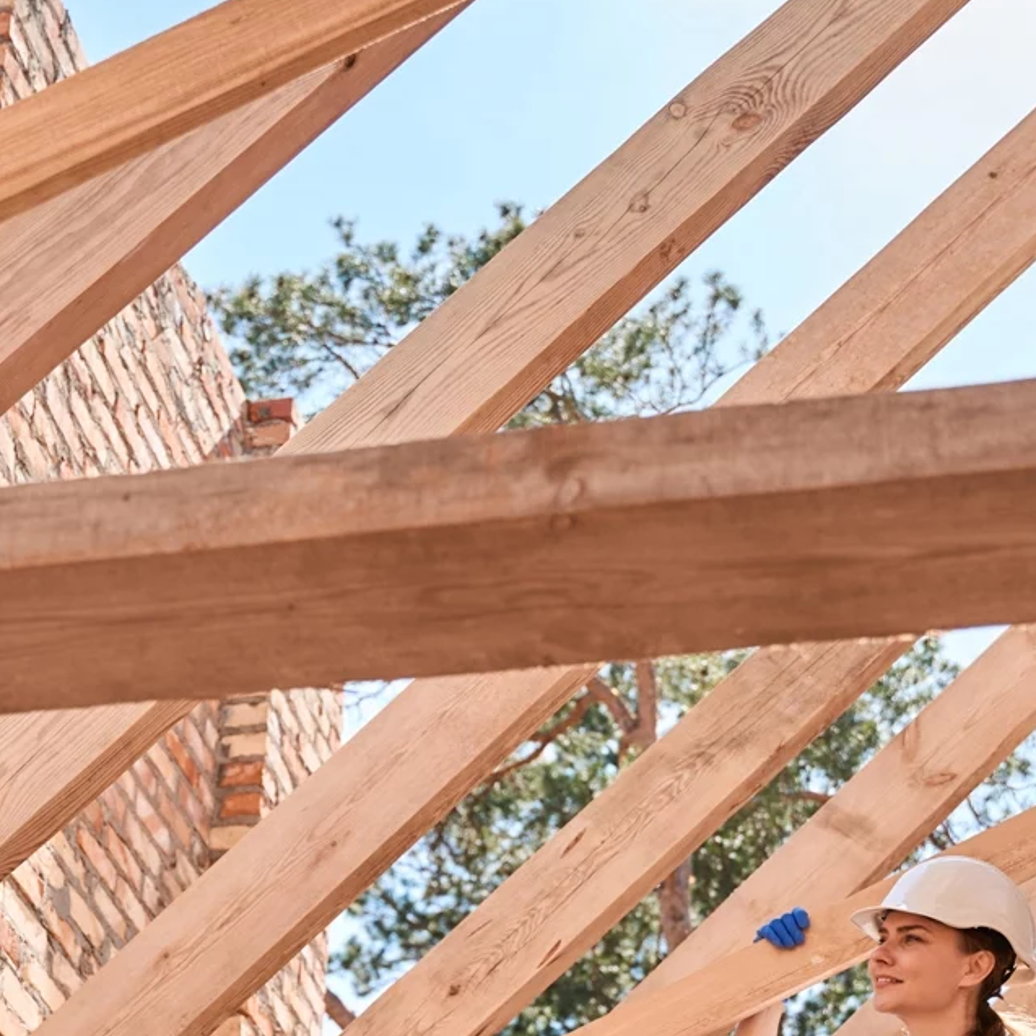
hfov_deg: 20.6
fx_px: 2844
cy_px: 828
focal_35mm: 84
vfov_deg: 20.4
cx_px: 382
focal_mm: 35
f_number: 3.2
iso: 200
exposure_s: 1/1000
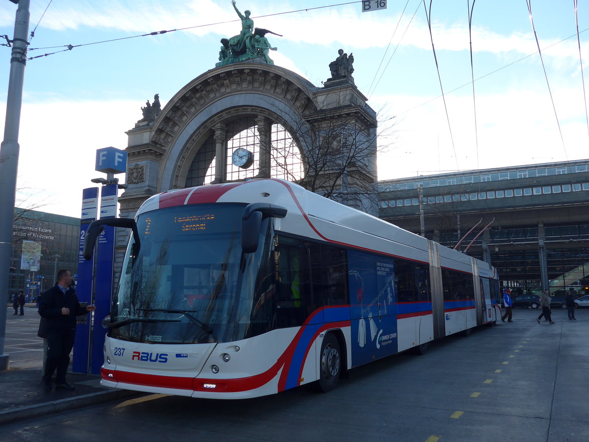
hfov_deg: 61.7
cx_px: 294
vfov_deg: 48.2
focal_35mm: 29
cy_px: 221
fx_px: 493
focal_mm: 6
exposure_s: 1/500
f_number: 2.8
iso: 80
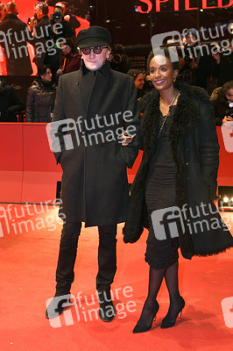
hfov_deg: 33.3
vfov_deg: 48.5
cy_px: 176
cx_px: 116
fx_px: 389
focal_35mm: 40
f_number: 5
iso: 1250
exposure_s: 1/160
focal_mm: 40
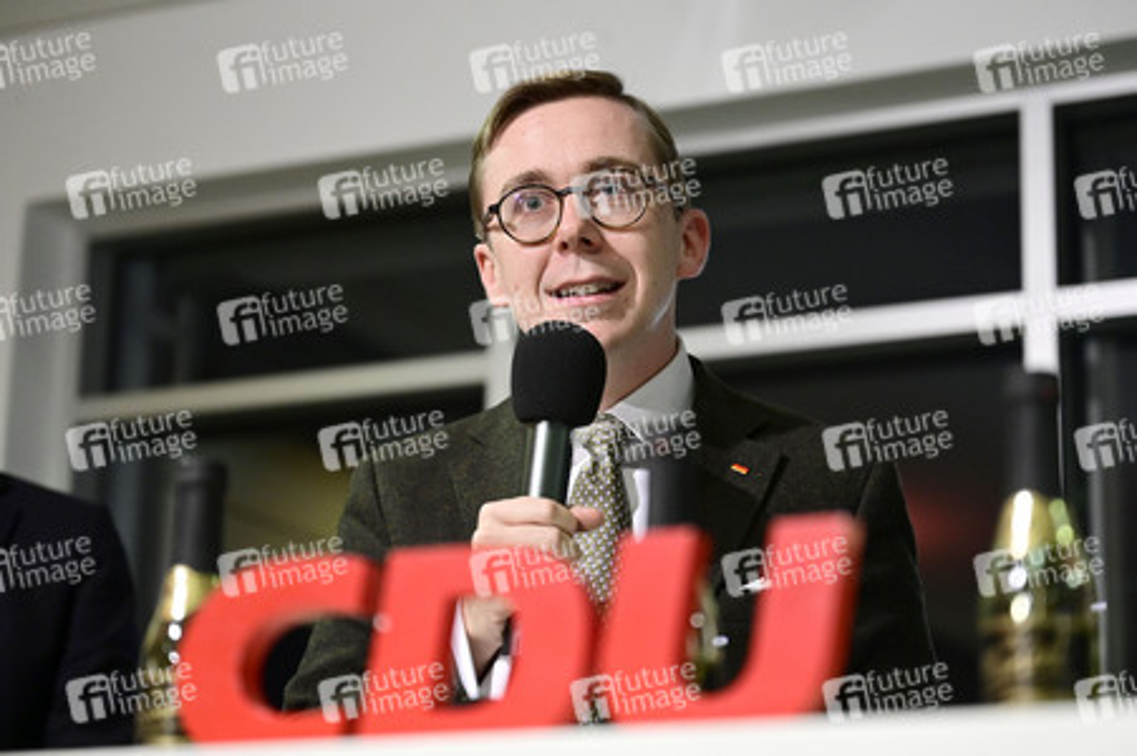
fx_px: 2209
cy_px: 378
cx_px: 568
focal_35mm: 70
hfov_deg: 28.9
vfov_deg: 19.4
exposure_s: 1/320
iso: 4000
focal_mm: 70
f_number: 2.8
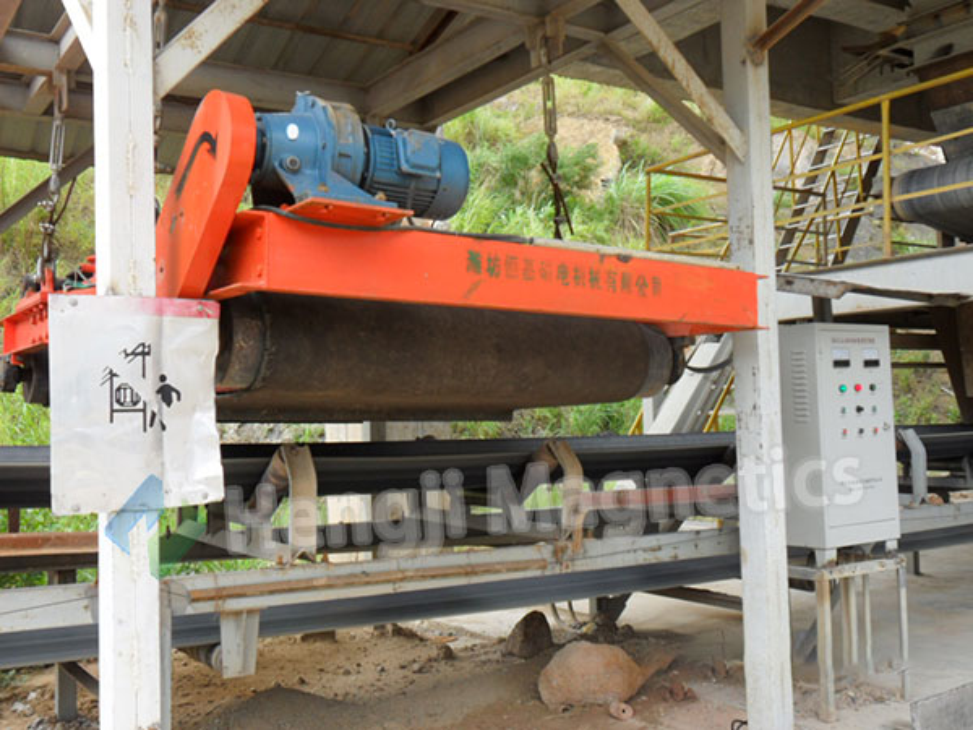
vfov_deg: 38.7
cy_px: 365
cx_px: 486
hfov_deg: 50.1
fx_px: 1040
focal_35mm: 37
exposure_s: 1/90
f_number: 4
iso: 100
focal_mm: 6.6
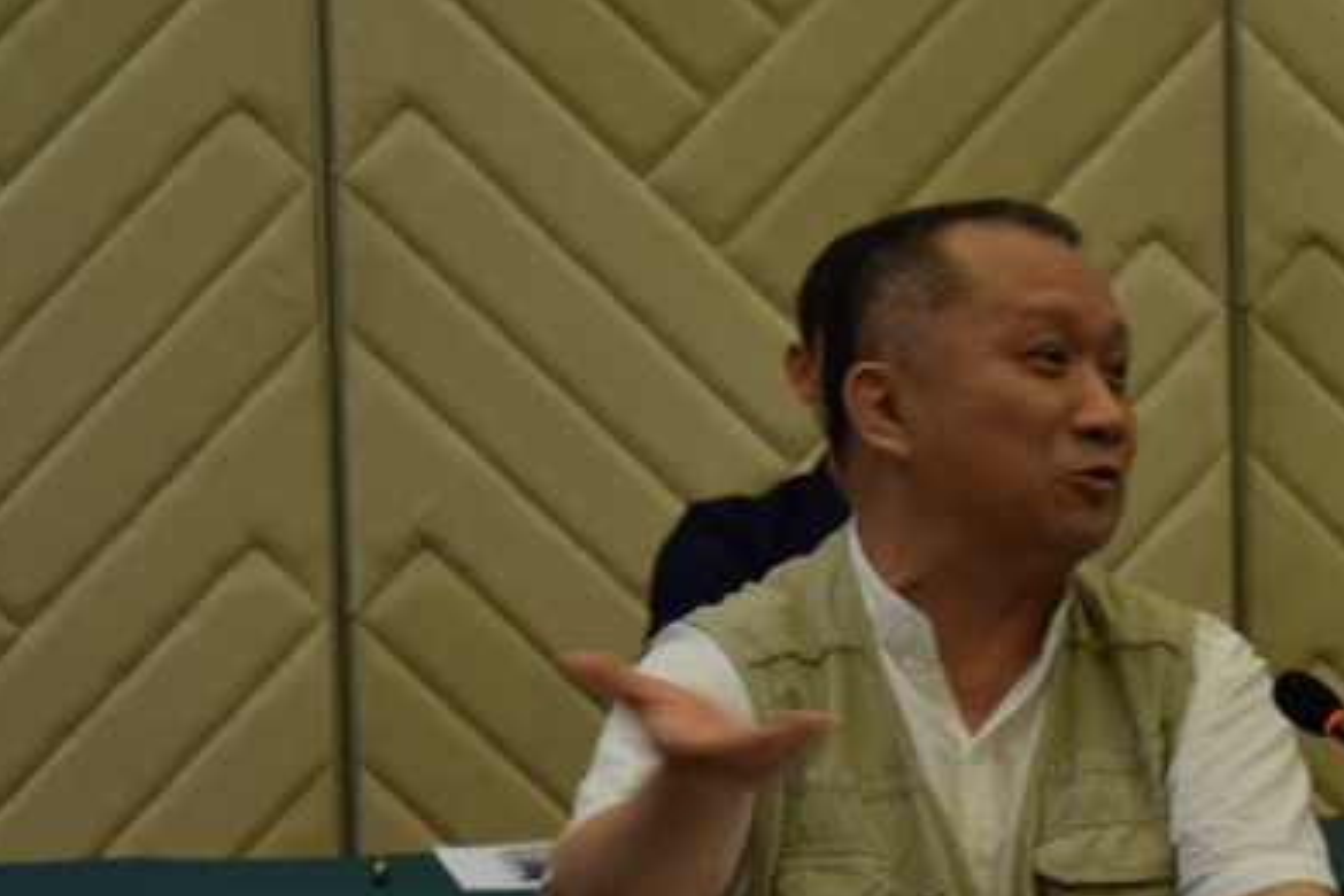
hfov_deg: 13.8
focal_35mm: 148
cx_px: 1075
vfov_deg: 9.3
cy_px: 686
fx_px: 5521
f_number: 5.6
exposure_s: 1/60
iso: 1600
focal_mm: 55
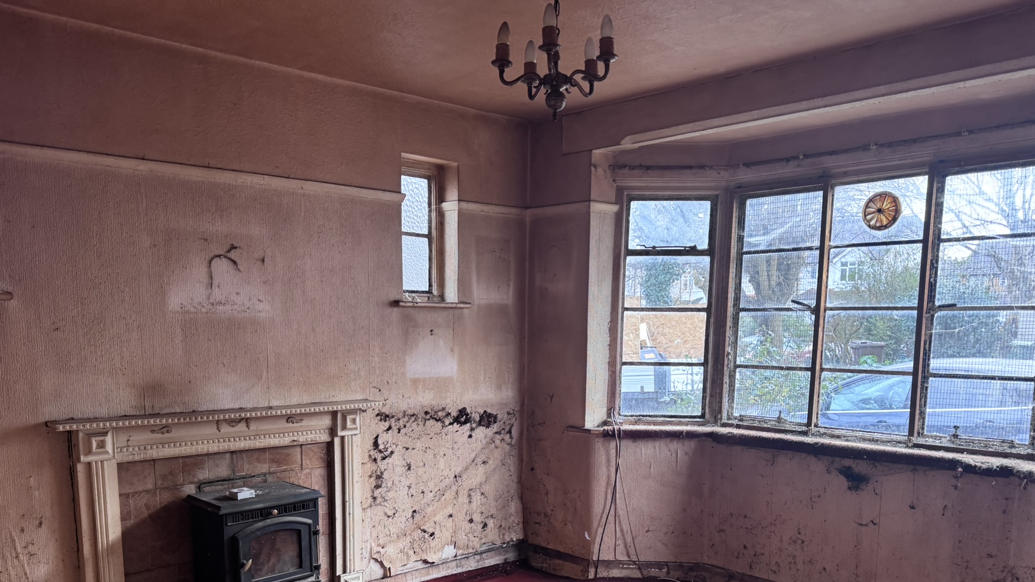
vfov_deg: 37.9
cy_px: 439
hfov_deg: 64.3
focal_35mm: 30
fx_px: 823
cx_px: 500
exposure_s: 1/121
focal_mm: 6.76
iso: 160
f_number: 1.78
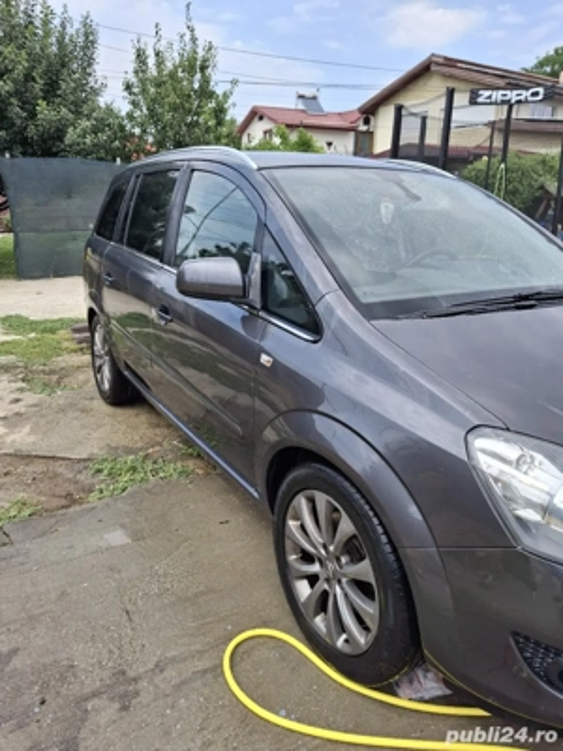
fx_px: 542
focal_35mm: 25
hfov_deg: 54.9
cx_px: 282
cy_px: 376
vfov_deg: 69.4
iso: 25
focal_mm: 4.69
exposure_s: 1/1000
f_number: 1.8
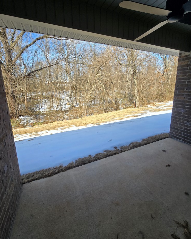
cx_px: 96
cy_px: 109
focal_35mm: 14
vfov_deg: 100.4
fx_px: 99
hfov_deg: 88.0
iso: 50
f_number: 2.2
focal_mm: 2.2
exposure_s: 1/937
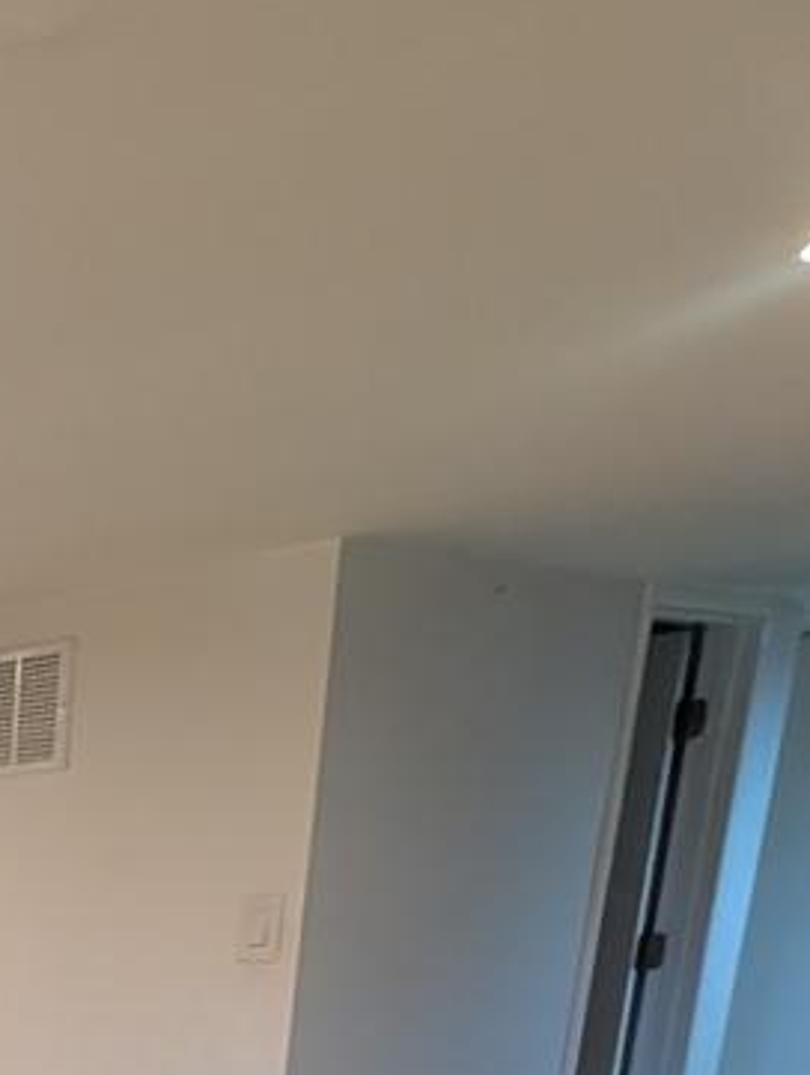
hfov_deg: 20.4
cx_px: -643
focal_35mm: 51
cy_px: 1513
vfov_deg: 28.2
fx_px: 1586
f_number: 1.7
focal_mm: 2.02
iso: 297
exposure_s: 1/120
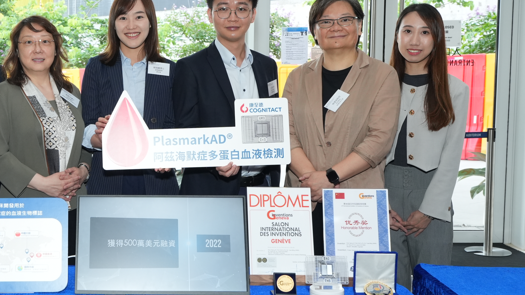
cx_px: 107
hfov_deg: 37.2
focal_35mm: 54
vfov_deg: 22.2
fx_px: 752
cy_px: 138
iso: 1600
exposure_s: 1/160
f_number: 6.3
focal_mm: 31
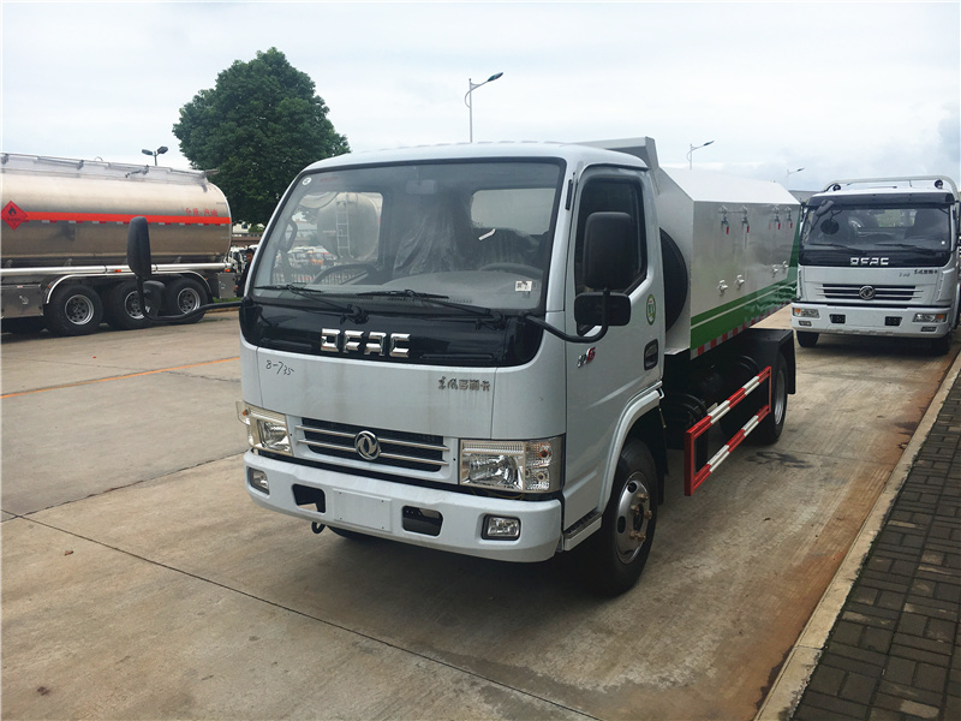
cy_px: 360
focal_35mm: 29
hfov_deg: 61.7
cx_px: 480
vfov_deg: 48.2
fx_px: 805
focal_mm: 4.15
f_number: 2.2
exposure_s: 1/2262
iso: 25
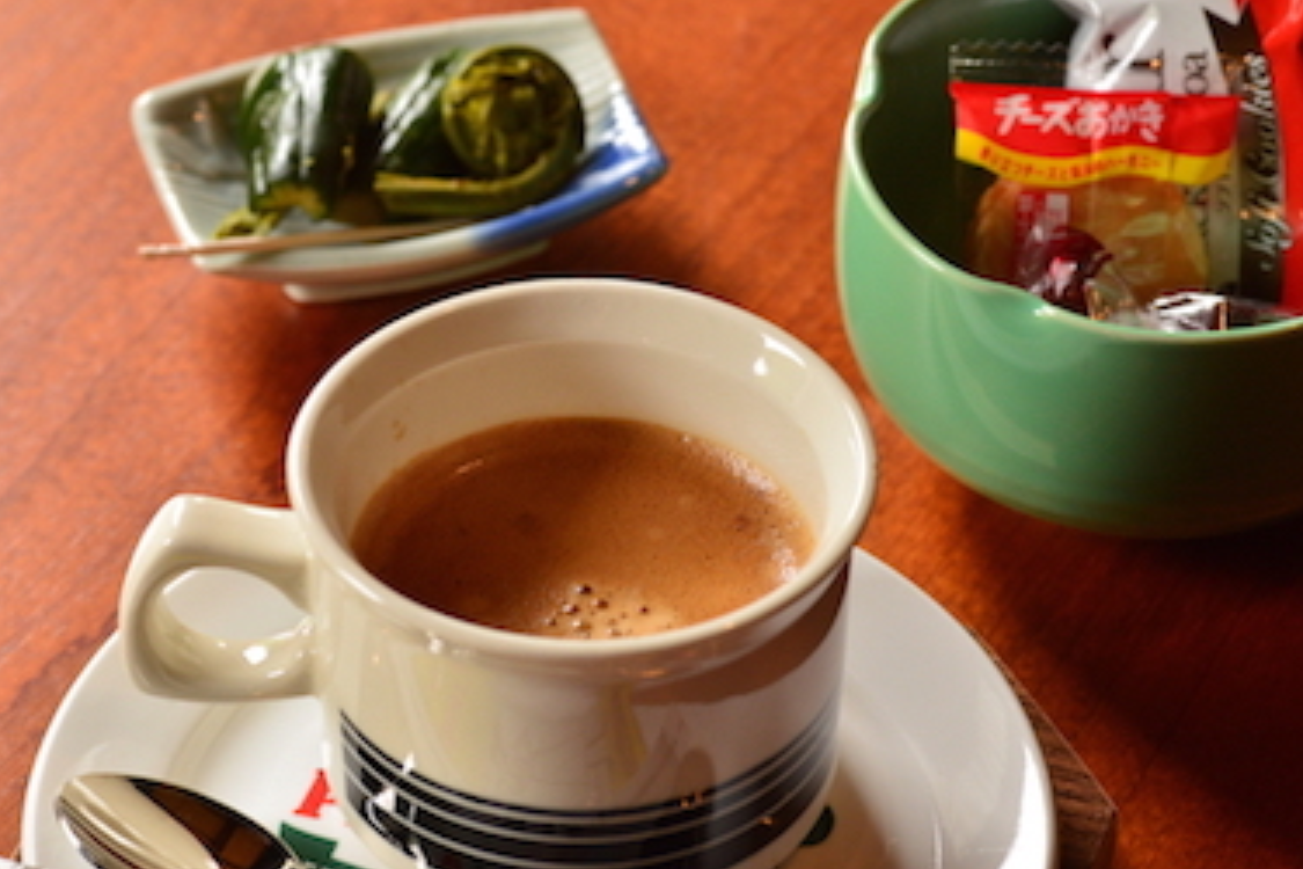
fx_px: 4343
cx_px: 678
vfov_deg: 11.4
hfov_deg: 17.1
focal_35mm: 120
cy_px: 375
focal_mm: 100
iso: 1600
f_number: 10
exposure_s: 1/80
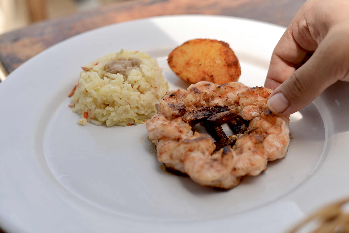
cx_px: 174
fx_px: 485
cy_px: 116
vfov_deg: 27.0
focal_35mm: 50
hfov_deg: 39.6
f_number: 1.8
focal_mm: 50
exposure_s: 1/1000
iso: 100
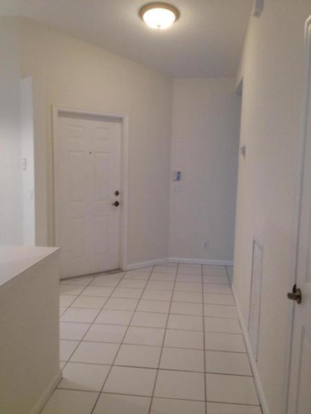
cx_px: 156
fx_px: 419
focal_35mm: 35
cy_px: 207
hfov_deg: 40.7
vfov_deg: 52.6
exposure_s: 1/20
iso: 80
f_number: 2.4
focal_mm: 4.28
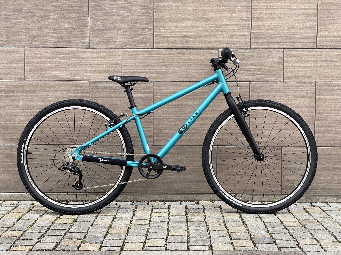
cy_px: 128
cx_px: 170
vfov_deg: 28.0
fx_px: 512
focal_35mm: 52
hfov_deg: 36.8
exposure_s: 1/154
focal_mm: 6
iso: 20
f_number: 2
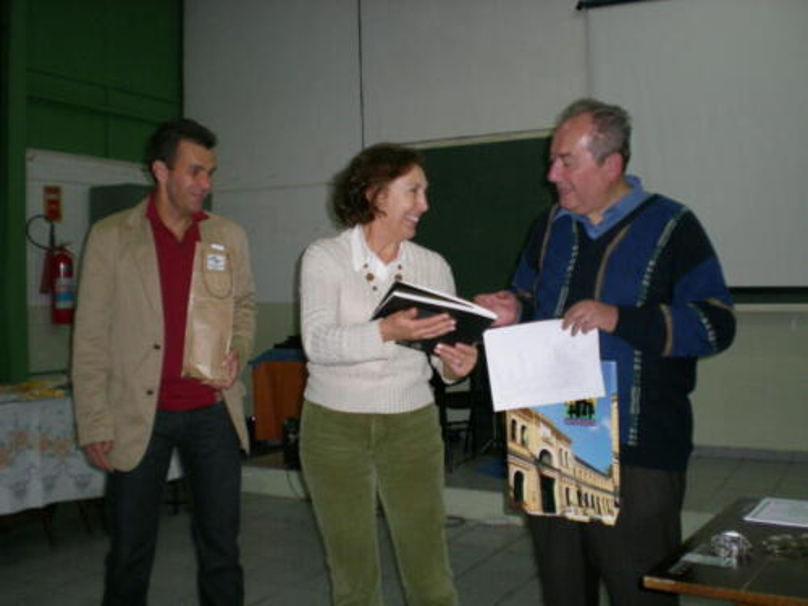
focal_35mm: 38
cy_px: 303
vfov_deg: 37.7
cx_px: 404
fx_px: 887
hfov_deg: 49.0
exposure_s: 1/60
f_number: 3.1
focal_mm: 6.3
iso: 155
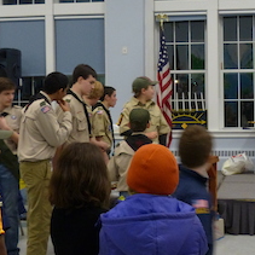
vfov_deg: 22.7
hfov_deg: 22.6
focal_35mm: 76
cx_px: 182
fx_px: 633
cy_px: 94
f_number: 2.8
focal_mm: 6.2
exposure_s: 1/20
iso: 400
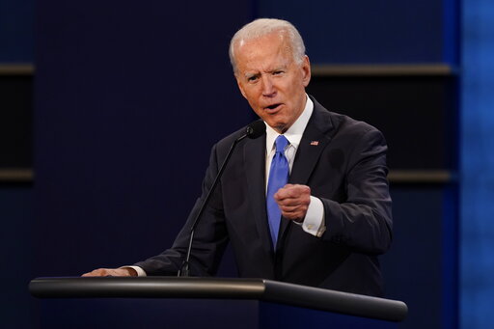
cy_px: 164
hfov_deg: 5.2
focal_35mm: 400
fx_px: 5487
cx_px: 247
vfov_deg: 3.4
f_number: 4
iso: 4000
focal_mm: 400
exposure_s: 1/400
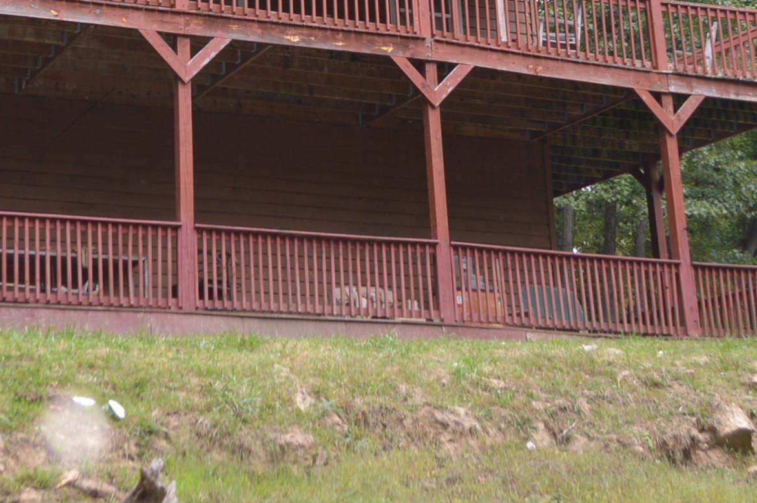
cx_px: 203
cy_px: -1
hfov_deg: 26.1
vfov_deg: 17.3
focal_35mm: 77
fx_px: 1618
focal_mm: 20
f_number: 4
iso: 160
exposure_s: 1/125
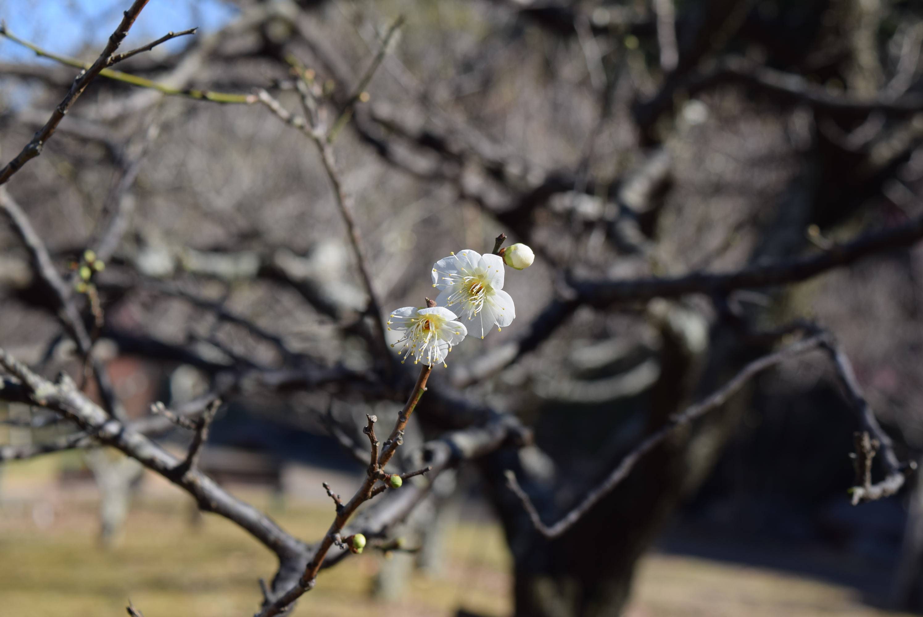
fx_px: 1732
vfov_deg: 20.2
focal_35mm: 68
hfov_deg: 29.8
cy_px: 308
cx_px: 462
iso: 200
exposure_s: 1/320
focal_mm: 45
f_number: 8
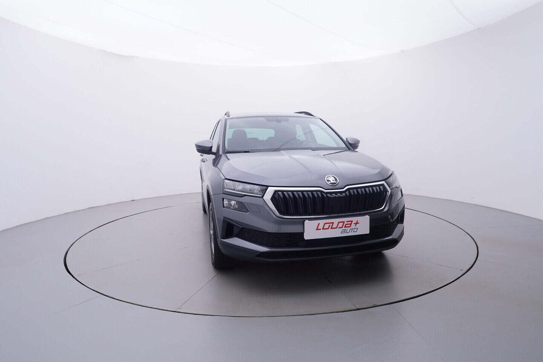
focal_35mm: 22
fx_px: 340
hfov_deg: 77.3
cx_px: 272
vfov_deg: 56.2
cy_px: 181
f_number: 5
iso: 200
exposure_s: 1/80
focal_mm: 15
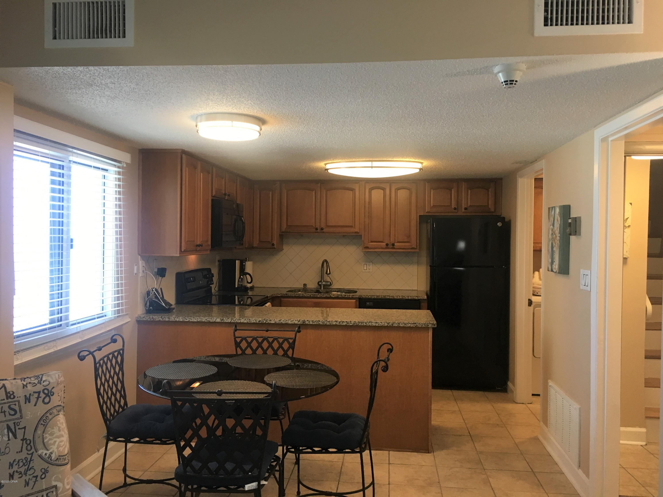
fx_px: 555
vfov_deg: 48.2
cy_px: 248
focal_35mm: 29
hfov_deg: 61.7
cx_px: 332
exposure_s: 1/30
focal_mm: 4.15
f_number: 2.2
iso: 40
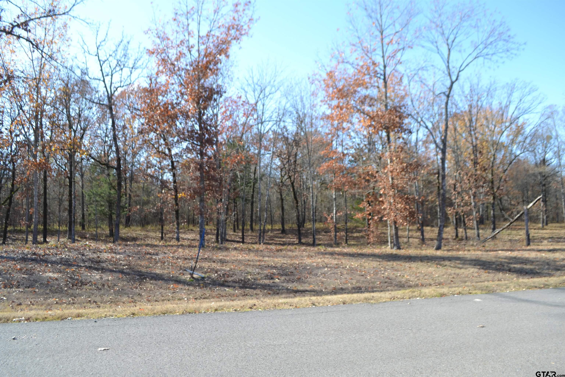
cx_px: 282
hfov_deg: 67.4
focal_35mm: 27
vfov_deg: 47.9
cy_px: 188
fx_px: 424
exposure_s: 1/160
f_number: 6.3
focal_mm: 18
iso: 100
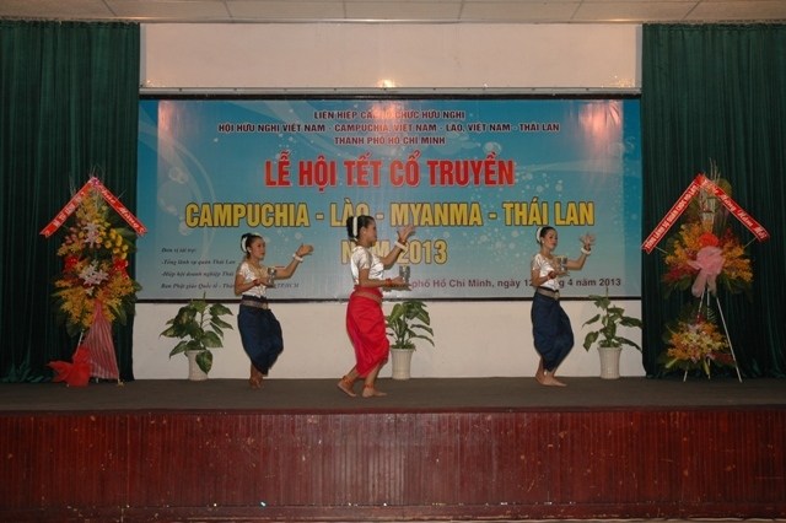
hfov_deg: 45.0
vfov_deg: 30.8
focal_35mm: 44
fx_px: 949
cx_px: 393
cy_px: 262
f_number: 4
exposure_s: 1/60
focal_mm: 29
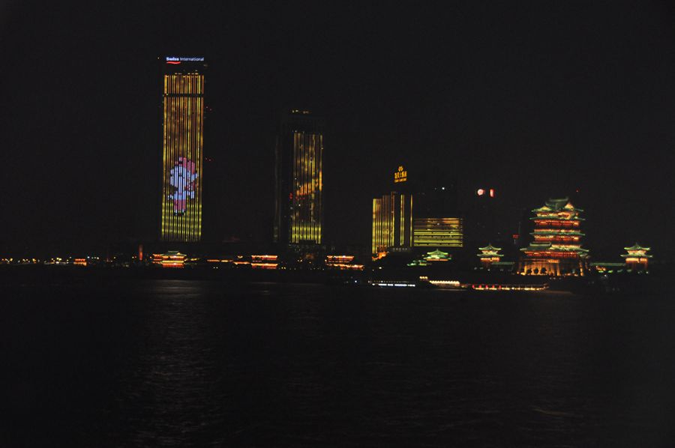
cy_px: 224
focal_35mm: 60
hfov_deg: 33.4
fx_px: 1124
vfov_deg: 22.6
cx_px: 338
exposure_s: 1/60
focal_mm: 40
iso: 1250
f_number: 4.5
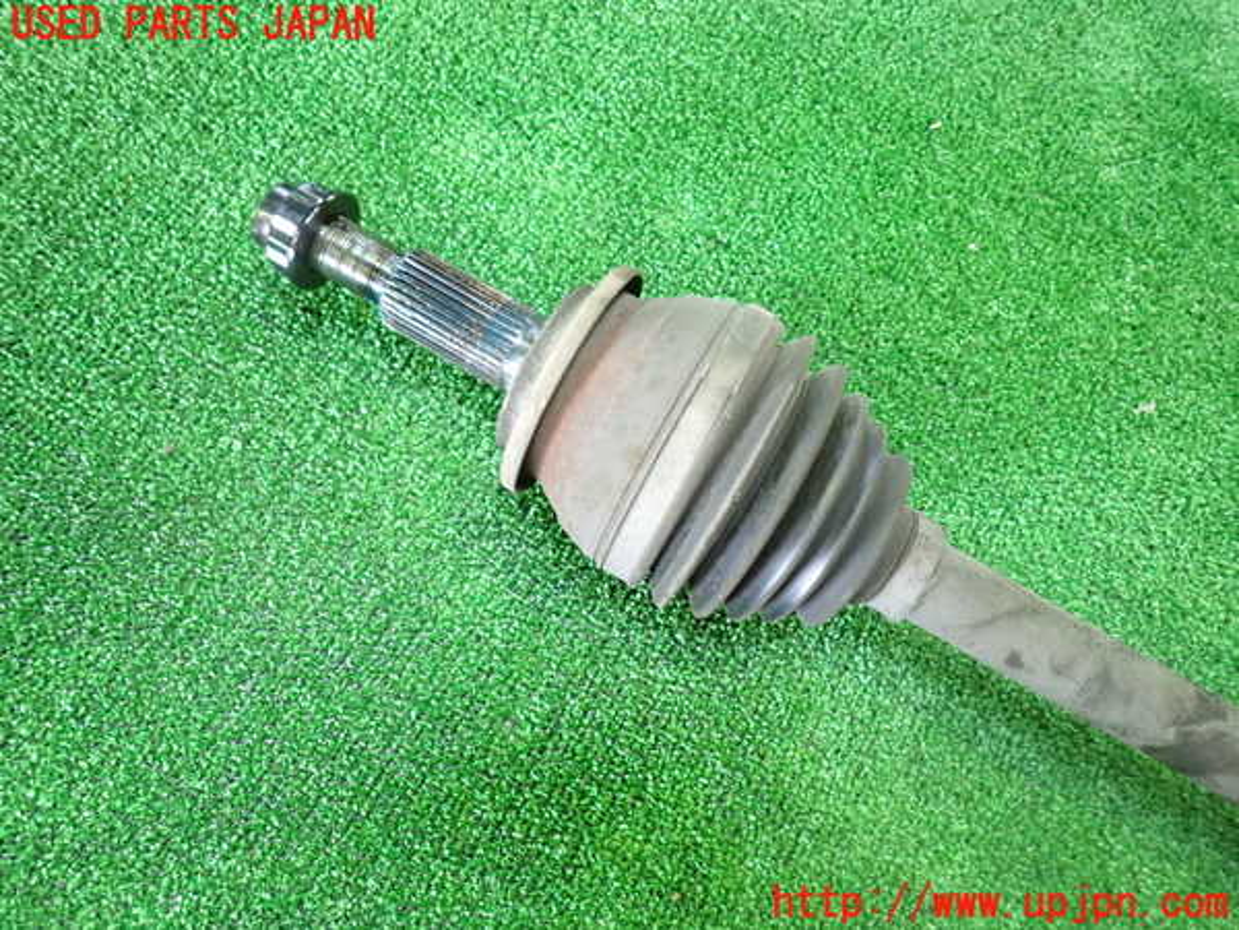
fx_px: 895
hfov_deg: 69.4
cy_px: 465
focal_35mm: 25
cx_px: 620
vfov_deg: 54.9
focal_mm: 4.5
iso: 640
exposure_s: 1/30
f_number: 2
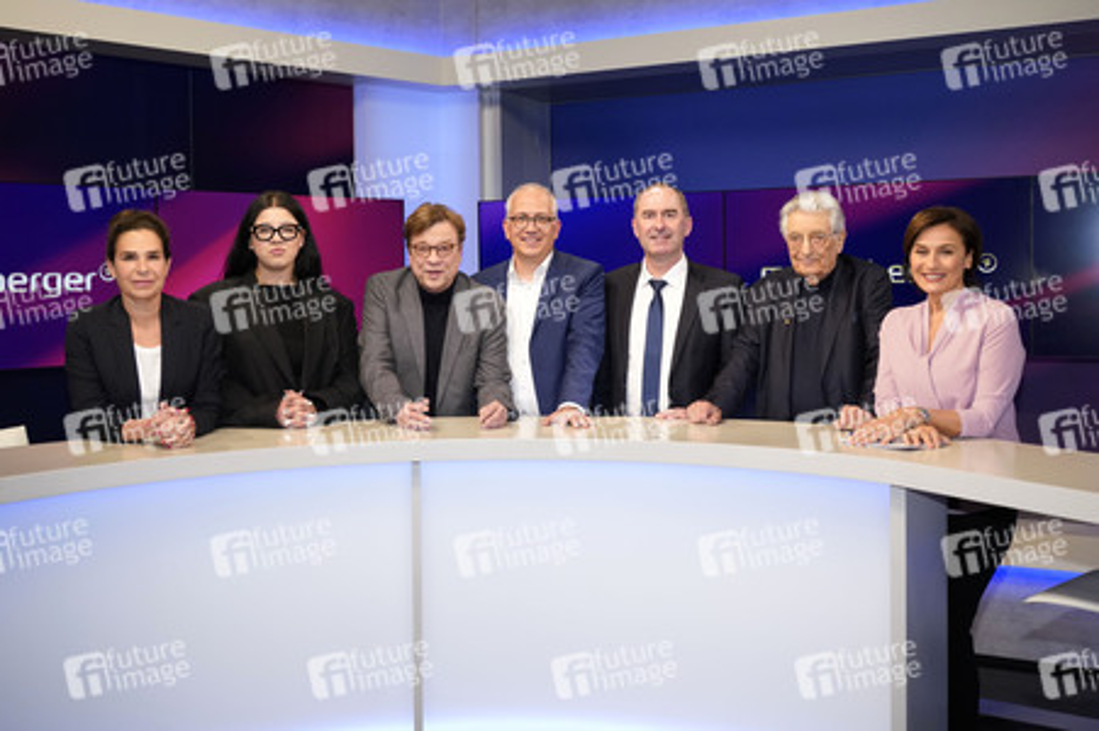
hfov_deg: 57.3
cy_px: 366
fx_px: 1007
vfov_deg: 39.9
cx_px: 550
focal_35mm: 33
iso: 2000
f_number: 5
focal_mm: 33
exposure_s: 1/160
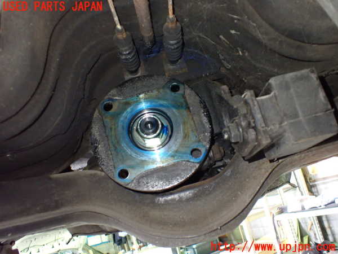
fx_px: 293
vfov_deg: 46.8
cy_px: 127
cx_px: 169
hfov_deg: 60.0
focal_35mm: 30
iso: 1000
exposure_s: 1/30
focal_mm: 5.4
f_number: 2.3
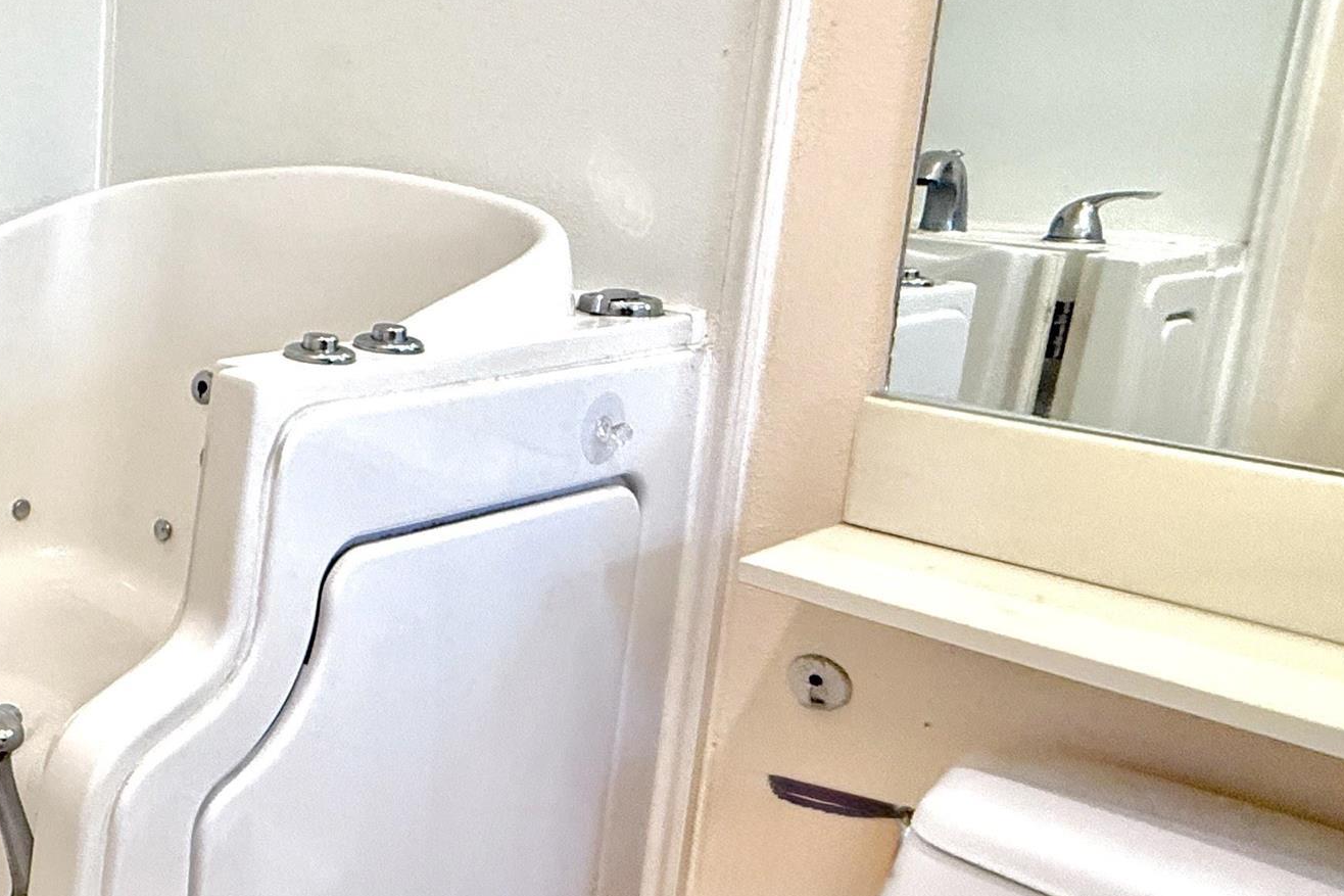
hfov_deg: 41.8
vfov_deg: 38.4
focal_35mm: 34
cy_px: 298
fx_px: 1269
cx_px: -195
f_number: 2.2
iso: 250
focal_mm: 2.22
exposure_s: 1/120
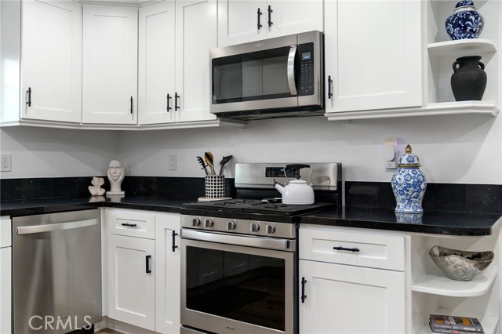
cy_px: 167
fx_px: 446
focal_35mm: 32
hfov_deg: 58.7
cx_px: 251
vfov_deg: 41.1
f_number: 2.8
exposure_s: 1/100
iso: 320
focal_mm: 32
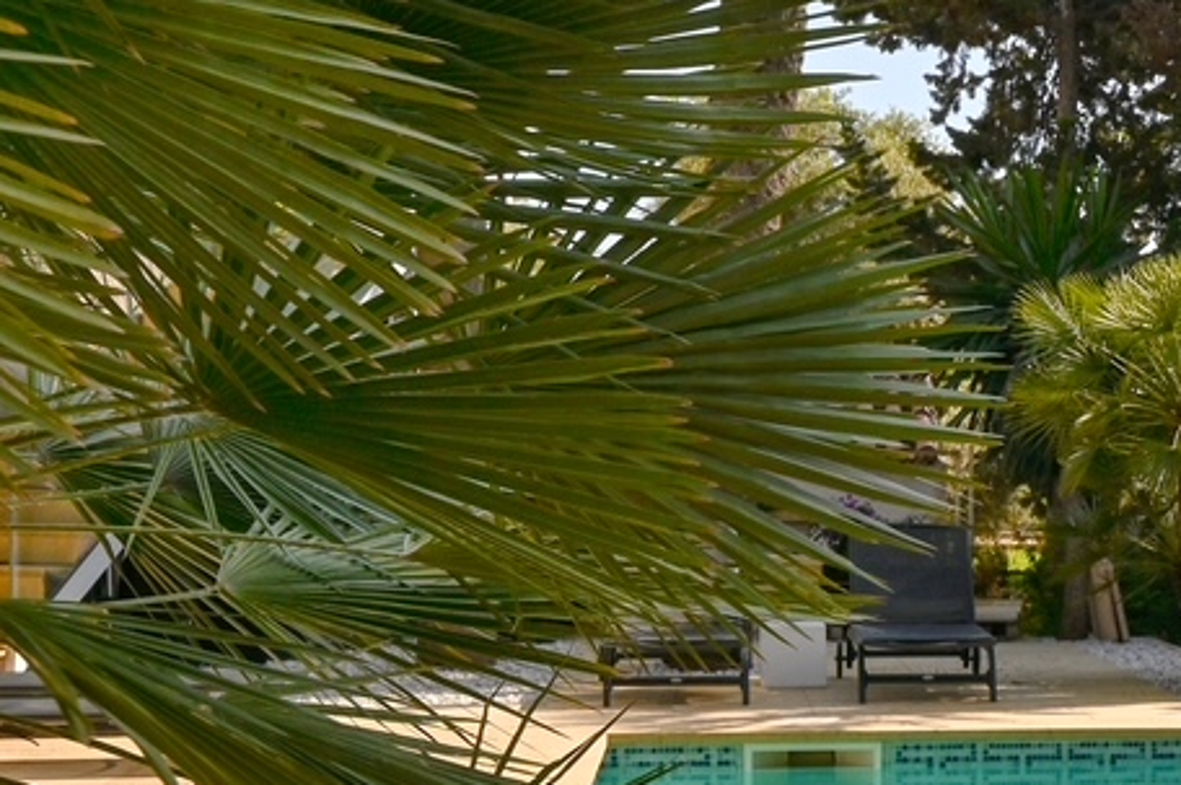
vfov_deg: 17.1
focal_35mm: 79
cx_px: 1608
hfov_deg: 22.5
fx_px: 2589
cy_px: 624
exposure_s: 1/320
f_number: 10
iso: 100
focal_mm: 24
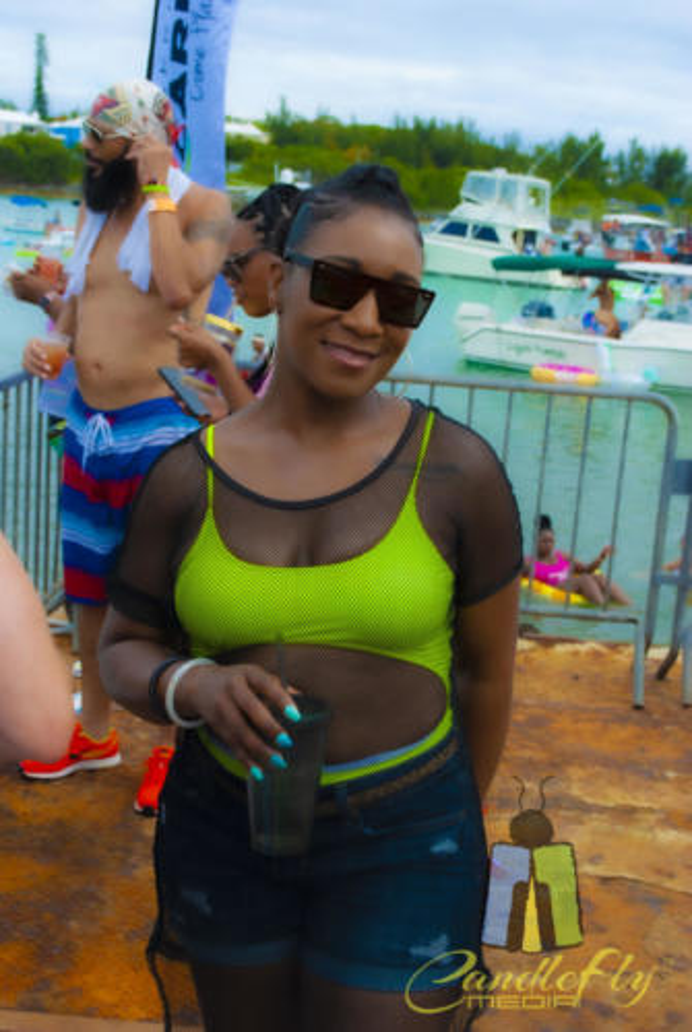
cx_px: 346
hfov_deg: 26.6
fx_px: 1465
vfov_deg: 38.8
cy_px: 516
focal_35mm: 51
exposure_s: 1/200
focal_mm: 34
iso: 100
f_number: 7.1
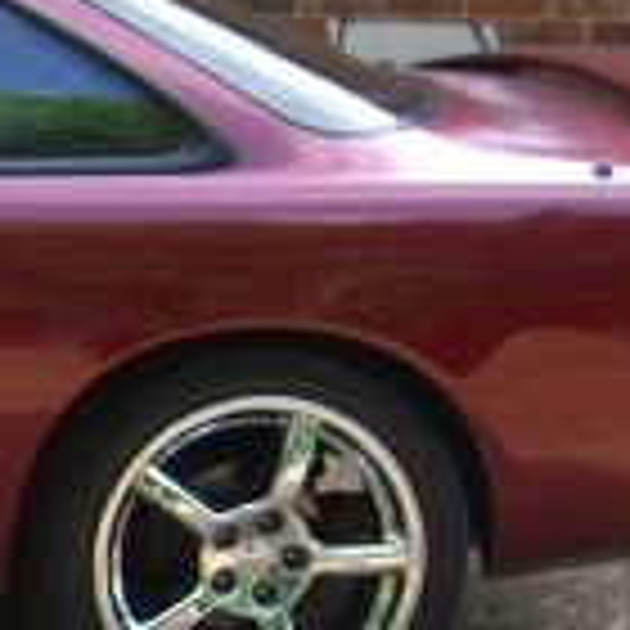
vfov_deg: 11.4
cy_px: 558
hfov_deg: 10.6
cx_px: -540
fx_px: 3150
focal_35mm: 153
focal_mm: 7.9
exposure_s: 1/200
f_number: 2.8
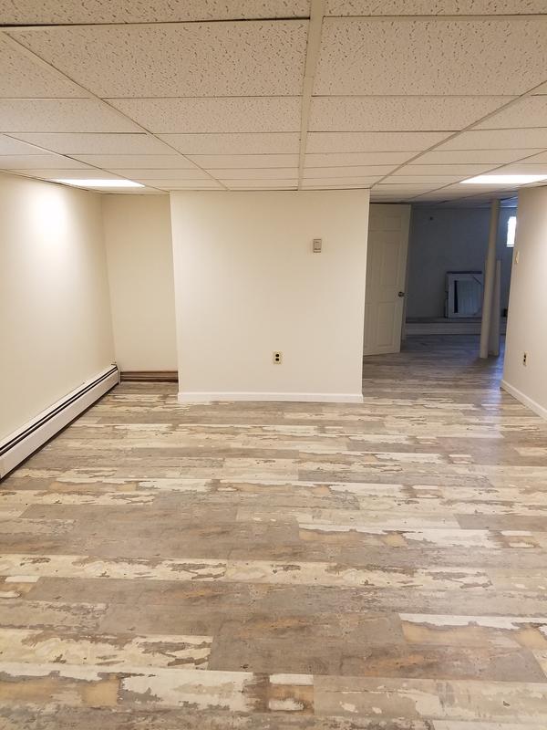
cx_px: 274
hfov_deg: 53.1
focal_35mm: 26
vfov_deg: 67.3
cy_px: 365
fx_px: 548
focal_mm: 4.2
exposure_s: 1/30
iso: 160
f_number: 1.7
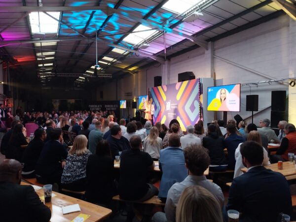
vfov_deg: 53.1
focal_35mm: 26
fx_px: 222
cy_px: 111
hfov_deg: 67.3
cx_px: 148
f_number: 1.8
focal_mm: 4
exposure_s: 1/50
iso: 320
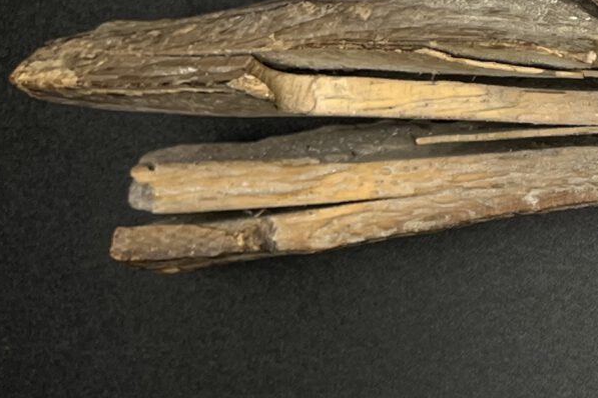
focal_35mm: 116
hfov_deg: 14.4
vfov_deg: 11.8
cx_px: 1222
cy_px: 70
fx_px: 1927
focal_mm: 5.1
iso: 32
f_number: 1.6
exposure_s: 1/100
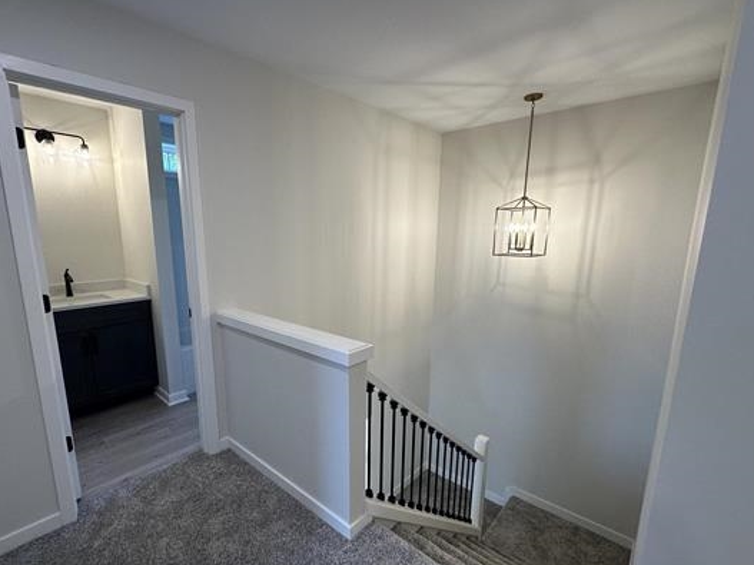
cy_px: 303
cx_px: 341
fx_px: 370
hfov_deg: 90.8
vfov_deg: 74.6
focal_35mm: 17
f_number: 2.2
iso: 125
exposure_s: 1/120
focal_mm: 2.22
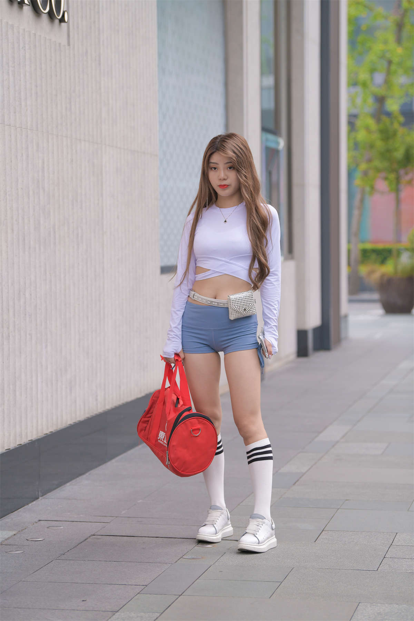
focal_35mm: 110
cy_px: 310
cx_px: 207
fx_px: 1897
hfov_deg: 12.5
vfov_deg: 18.6
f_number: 4
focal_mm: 110
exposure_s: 1/500
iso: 320
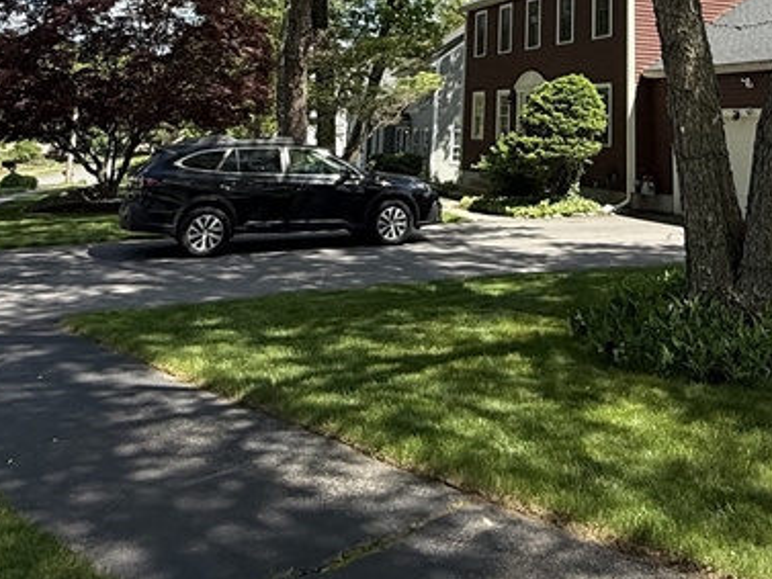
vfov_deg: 33.1
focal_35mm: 38
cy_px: -55
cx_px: 528
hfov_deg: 48.0
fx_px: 848
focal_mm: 2.22
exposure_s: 1/955
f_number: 2.2
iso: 64
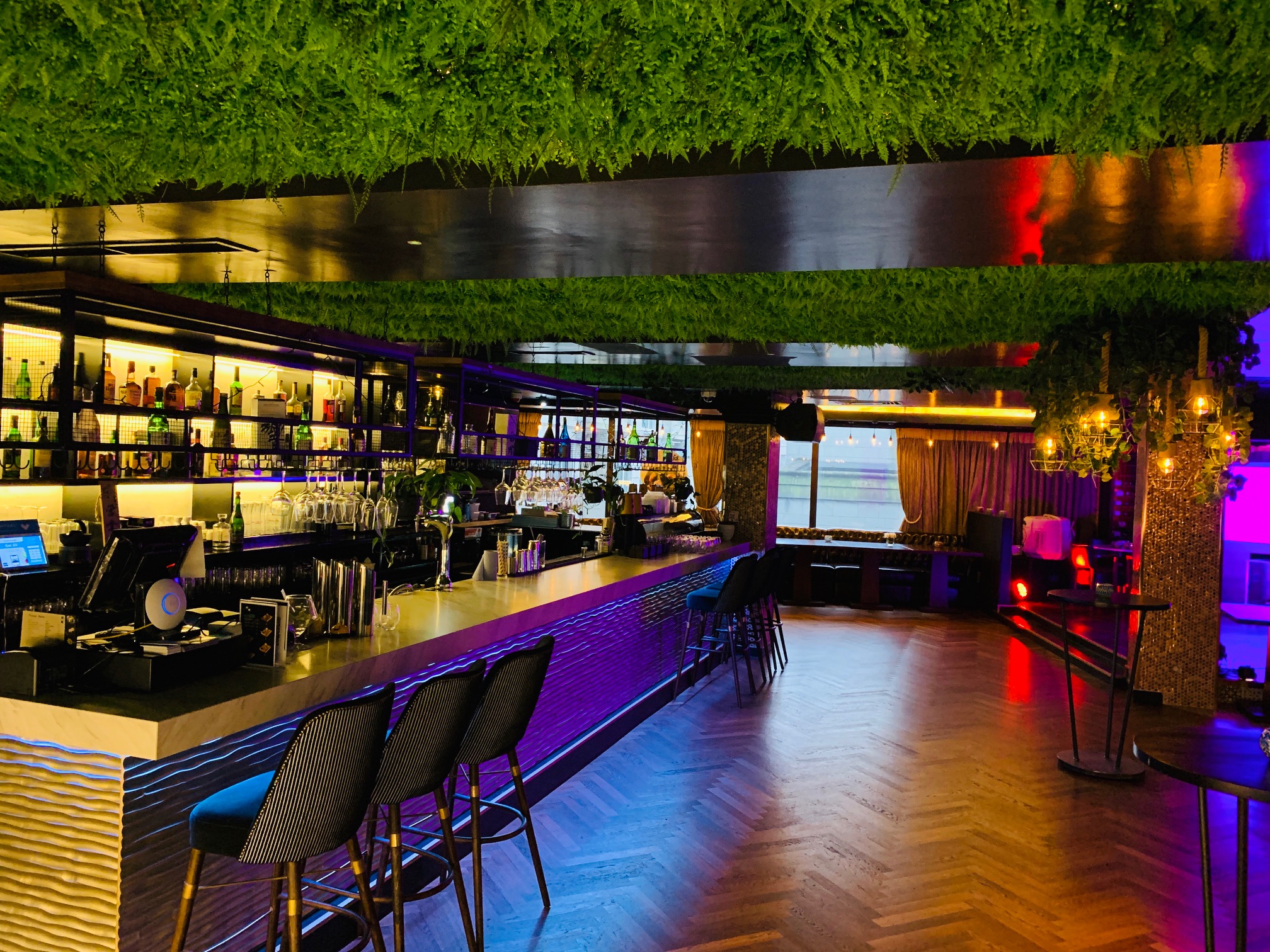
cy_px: 476
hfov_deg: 67.3
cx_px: 635
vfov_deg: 53.1
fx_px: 954
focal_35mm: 26
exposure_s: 1/33
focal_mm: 4.25
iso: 400
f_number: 1.8
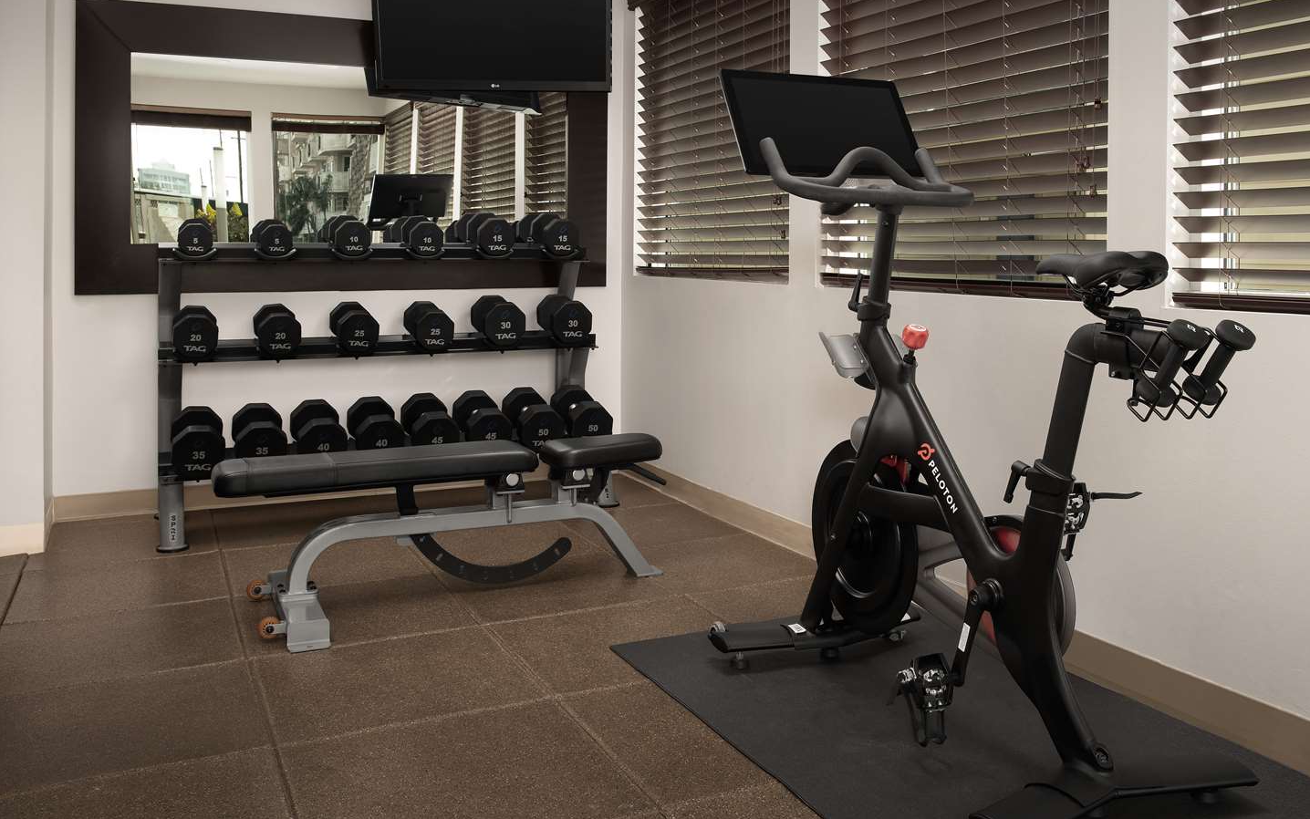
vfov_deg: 38.3
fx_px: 1178
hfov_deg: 58.1
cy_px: 365
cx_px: 683
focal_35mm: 33
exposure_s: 1/50
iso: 400
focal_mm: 31
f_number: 11
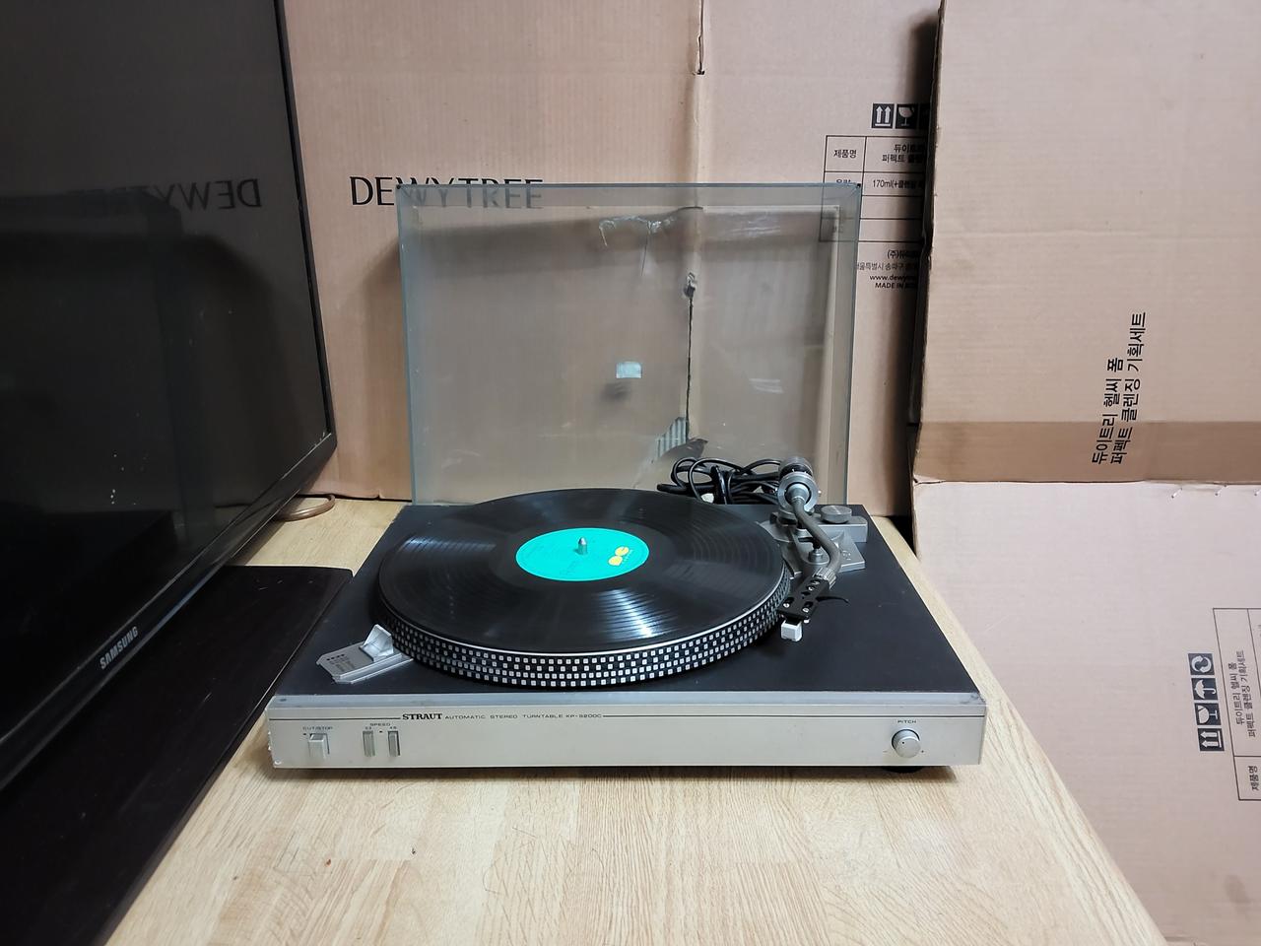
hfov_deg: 67.3
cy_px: 473
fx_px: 947
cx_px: 630
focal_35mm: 26
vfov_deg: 53.1
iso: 500
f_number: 1.8
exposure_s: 1/40
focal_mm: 3.98
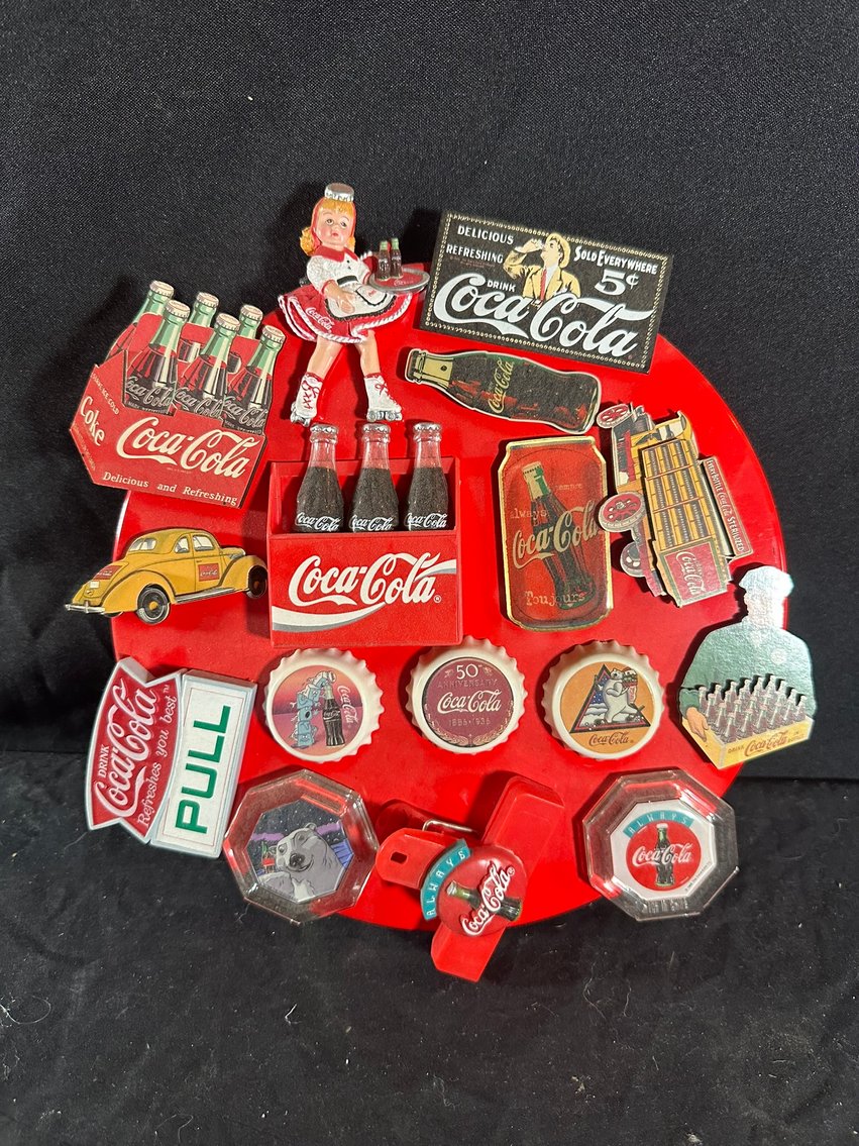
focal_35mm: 24
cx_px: 430
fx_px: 794
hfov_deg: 56.8
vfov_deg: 71.6
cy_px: 573
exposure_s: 1/60
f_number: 1.78
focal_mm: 6.86
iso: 400
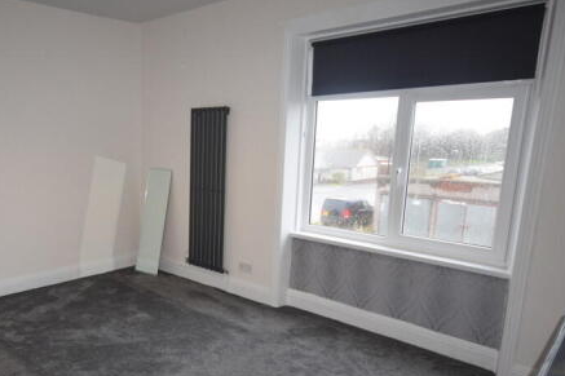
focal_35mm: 27
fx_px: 424
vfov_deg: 47.7
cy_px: 218
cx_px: 170
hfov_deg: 64.9
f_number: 4.5
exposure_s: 1/60
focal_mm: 12
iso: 1250
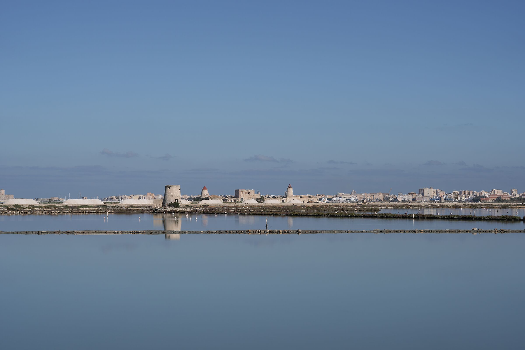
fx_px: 1021
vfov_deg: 19.5
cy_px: 175
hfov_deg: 28.8
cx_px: 262
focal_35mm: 70
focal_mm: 70
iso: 100
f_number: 5.6
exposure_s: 1/1250
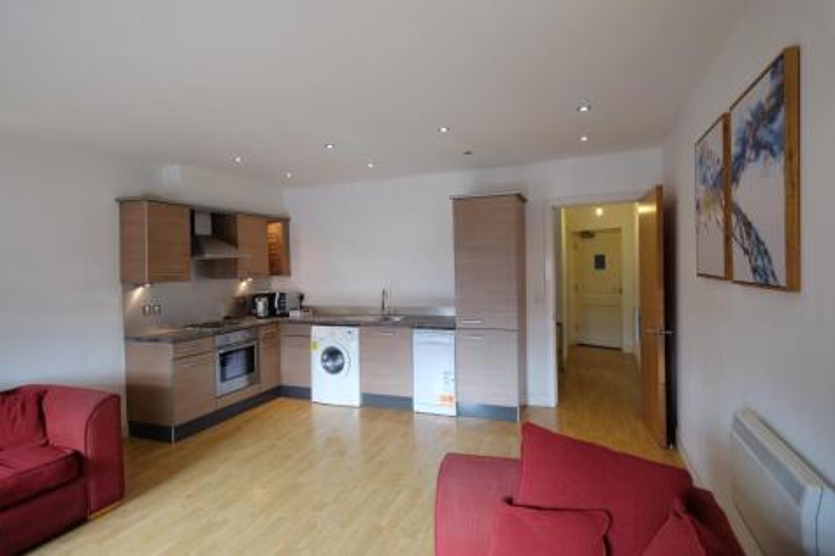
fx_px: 394
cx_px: 418
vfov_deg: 70.4
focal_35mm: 17
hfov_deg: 93.3
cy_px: 278
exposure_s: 1/30
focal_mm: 11.5
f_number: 4
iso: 200
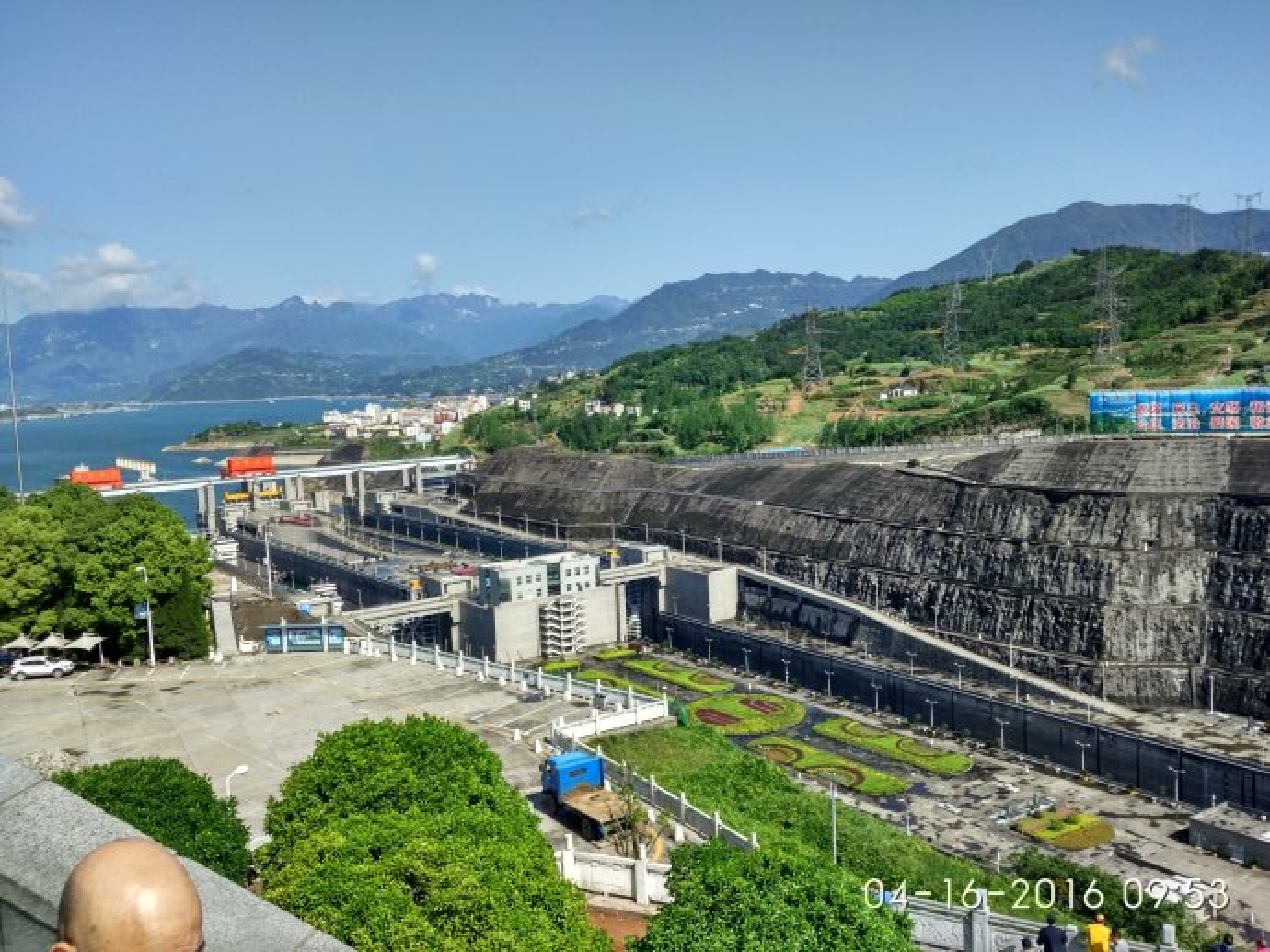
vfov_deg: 46.8
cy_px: 476
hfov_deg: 60.0
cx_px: 635
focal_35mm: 30
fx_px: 1100
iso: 101
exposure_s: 1/1545
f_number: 2
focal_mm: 4.12
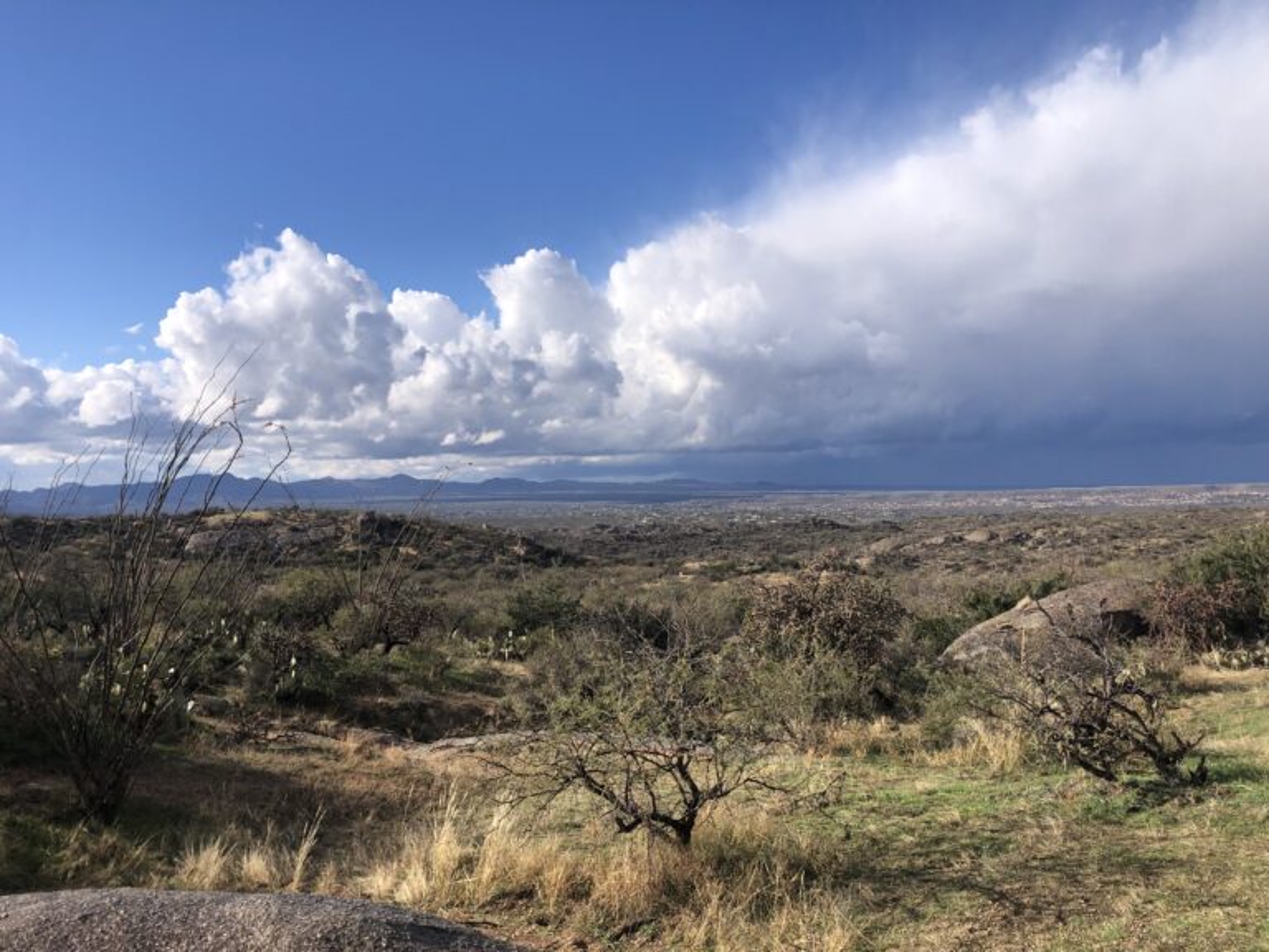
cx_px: 634
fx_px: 1026
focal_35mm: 28
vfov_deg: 49.7
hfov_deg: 63.4
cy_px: 476
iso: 20
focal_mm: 3.99
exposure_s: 1/3745
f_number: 1.8
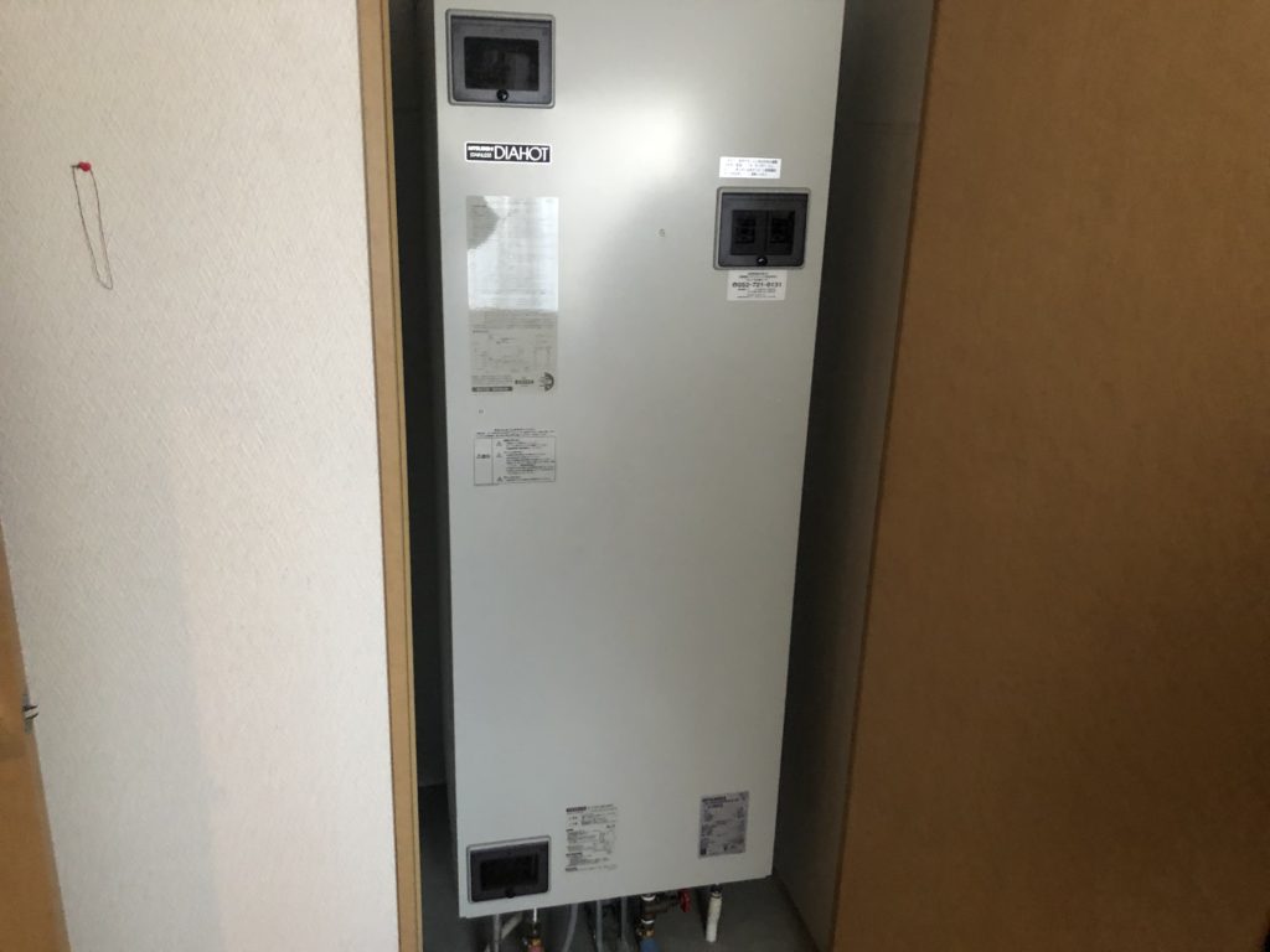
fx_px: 1027
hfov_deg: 63.4
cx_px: 635
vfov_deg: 49.7
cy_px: 476
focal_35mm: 28
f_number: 1.8
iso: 100
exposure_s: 1/5
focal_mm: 3.99
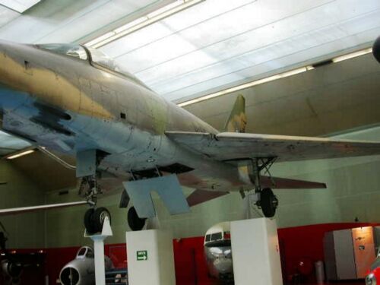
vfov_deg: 37.7
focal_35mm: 38
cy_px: 142
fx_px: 417
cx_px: 190
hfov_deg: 49.0
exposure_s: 1/15.2
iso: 100
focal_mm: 7.85
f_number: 2.6
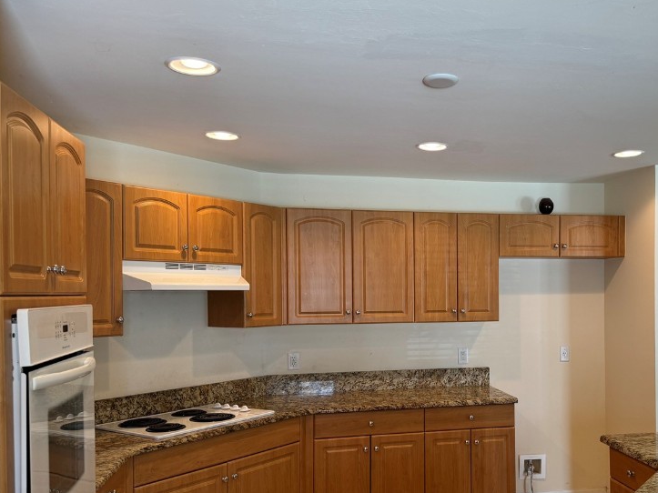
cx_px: 448
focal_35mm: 34
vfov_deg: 41.6
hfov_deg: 52.7
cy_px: 299
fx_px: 646
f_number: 1.78
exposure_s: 1/60
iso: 125
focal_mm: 6.76
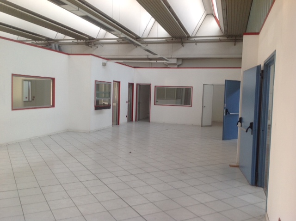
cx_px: 148
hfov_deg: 52.7
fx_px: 299
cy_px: 110
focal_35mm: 35
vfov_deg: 40.6
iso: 50
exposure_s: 1/20
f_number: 2.4
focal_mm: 4.28
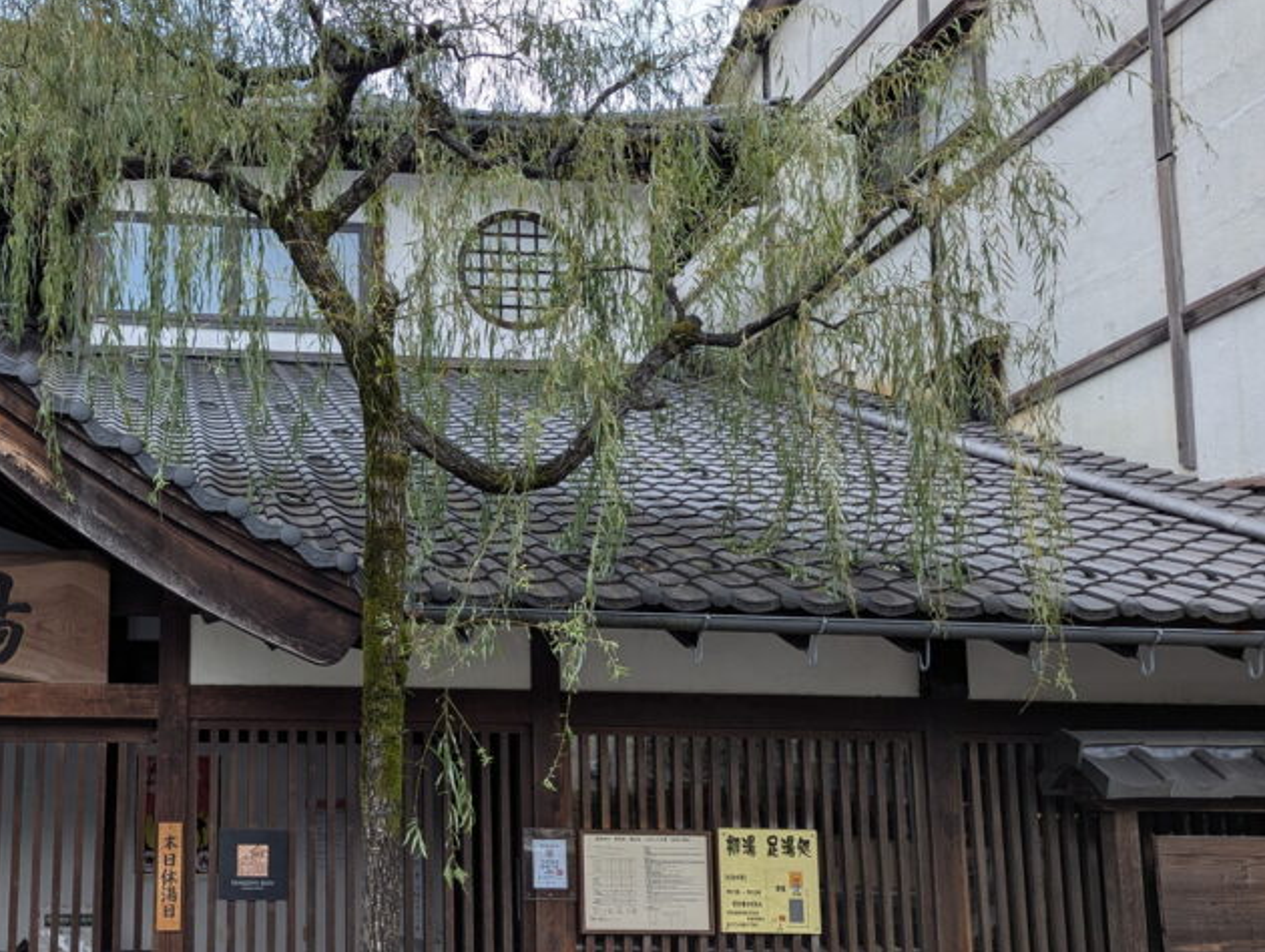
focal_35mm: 39
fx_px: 1427
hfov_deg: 46.0
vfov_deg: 36.7
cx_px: 303
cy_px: 589
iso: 30
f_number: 1.85
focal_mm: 6.81
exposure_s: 1/23.8
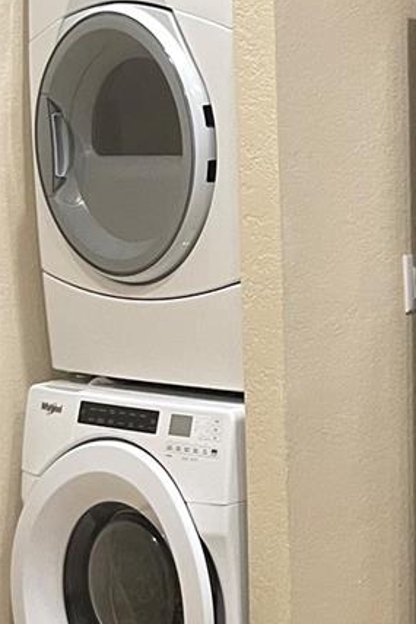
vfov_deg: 21.0
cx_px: 838
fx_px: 1683
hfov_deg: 12.4
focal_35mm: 97
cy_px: 251
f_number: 1.6
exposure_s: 1/60
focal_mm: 4.2
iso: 160
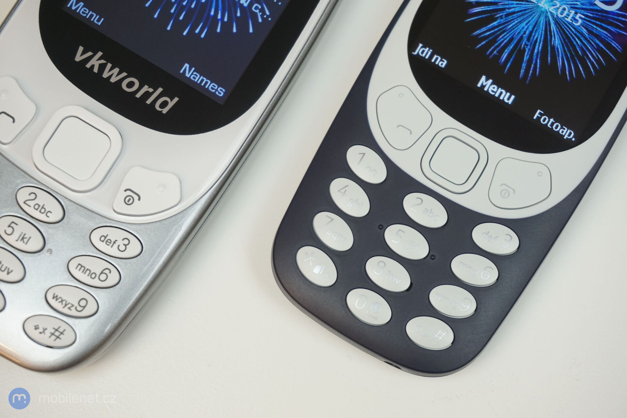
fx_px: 1176
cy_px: 209
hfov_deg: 29.9
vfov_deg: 20.2
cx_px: 314
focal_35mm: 68
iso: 640
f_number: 5.6
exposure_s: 1/80
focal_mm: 45
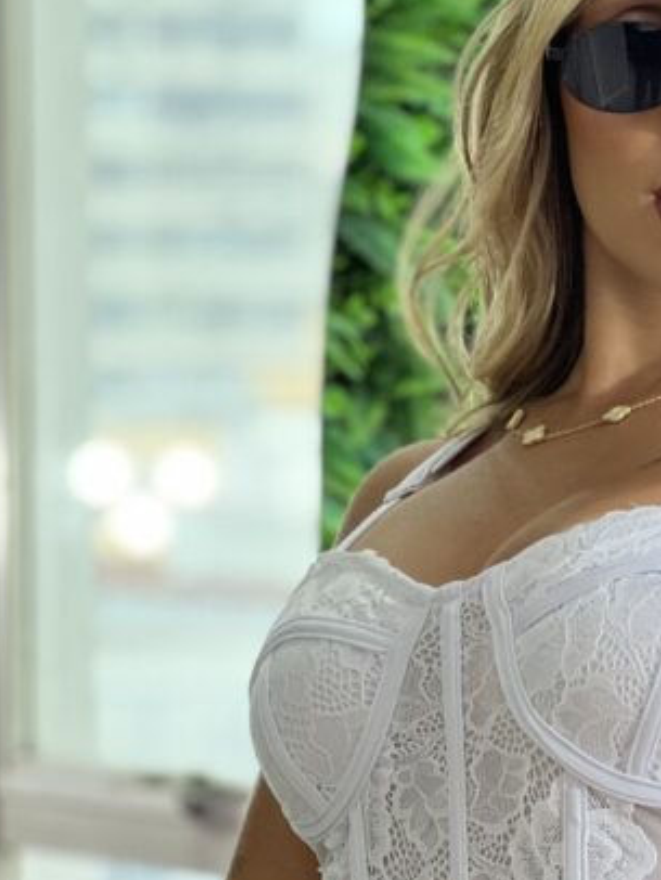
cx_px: 696
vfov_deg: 11.2
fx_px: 4502
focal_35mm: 177
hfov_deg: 8.3
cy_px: 432
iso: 160
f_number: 2.8
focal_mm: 9
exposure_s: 1/120
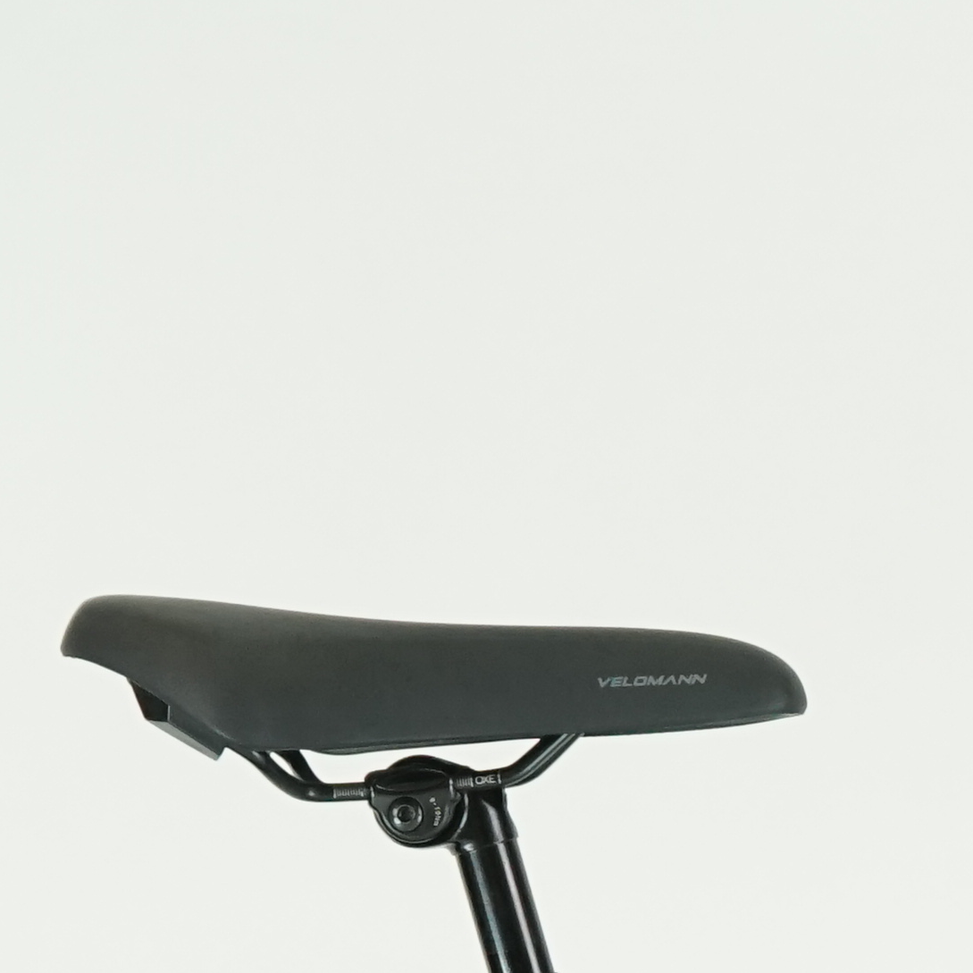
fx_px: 8491
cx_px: 1271
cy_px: 1640
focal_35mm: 267
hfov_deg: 6.5
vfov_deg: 6.4
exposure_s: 1/200
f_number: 5.6
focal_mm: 57
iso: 1600
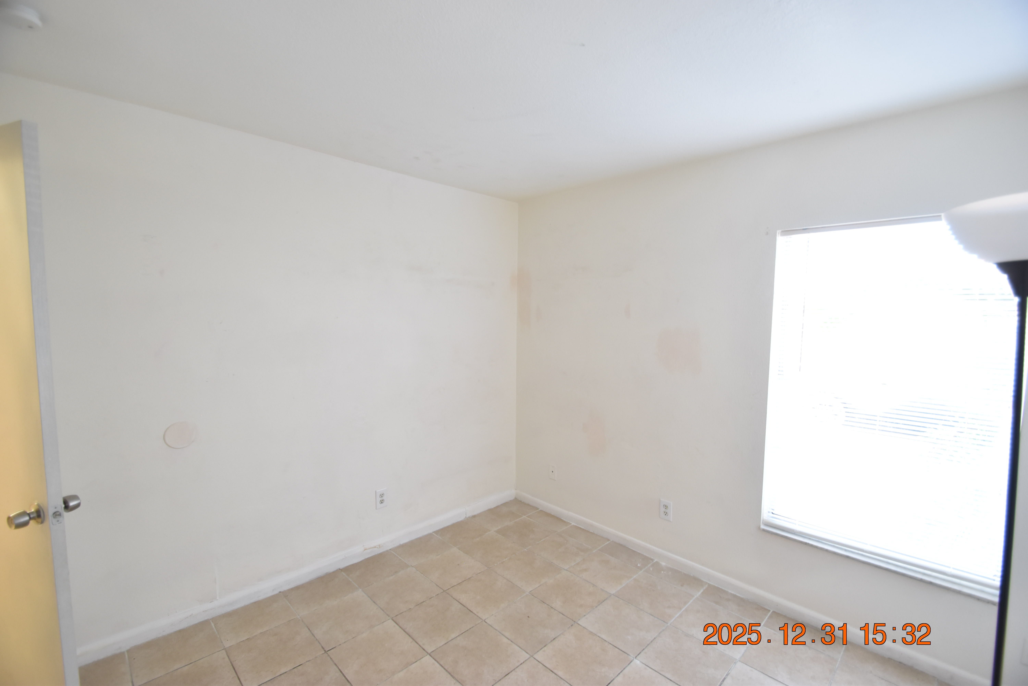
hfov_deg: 100.4
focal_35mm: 15
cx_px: 514
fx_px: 428
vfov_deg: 77.3
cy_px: 343
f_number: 3.5
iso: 800
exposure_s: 1/15
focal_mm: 10
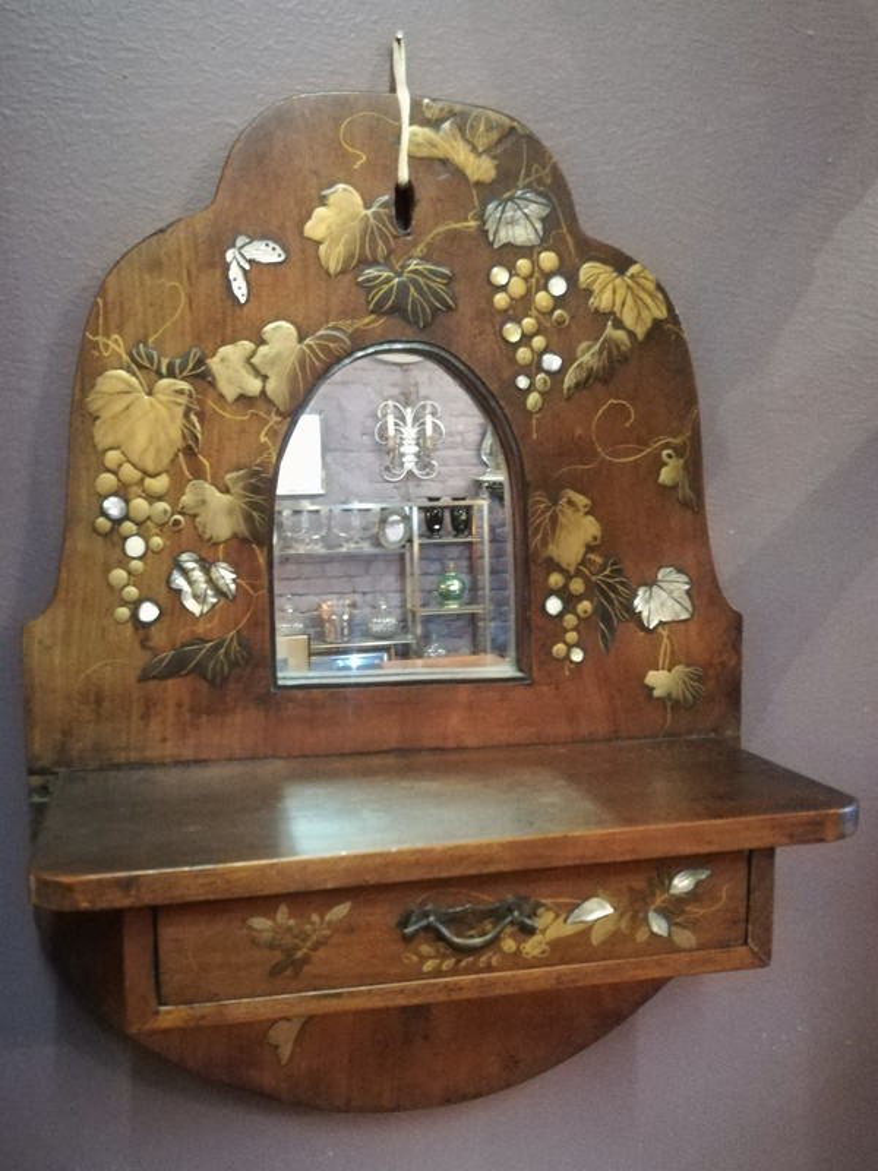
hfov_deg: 45.4
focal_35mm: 31
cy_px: 586
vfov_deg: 58.4
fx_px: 1048
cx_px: 439
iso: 2500
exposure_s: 1/14.3
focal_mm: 3.83
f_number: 2.2
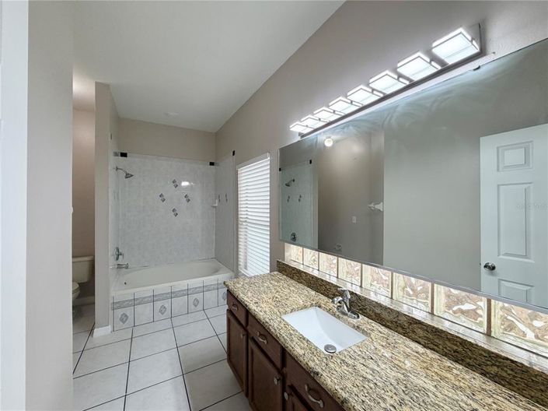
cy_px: 206
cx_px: 274
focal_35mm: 14
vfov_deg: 85.6
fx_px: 222
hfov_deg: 102.1
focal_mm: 2.22
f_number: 2.2
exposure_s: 1/120
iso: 160
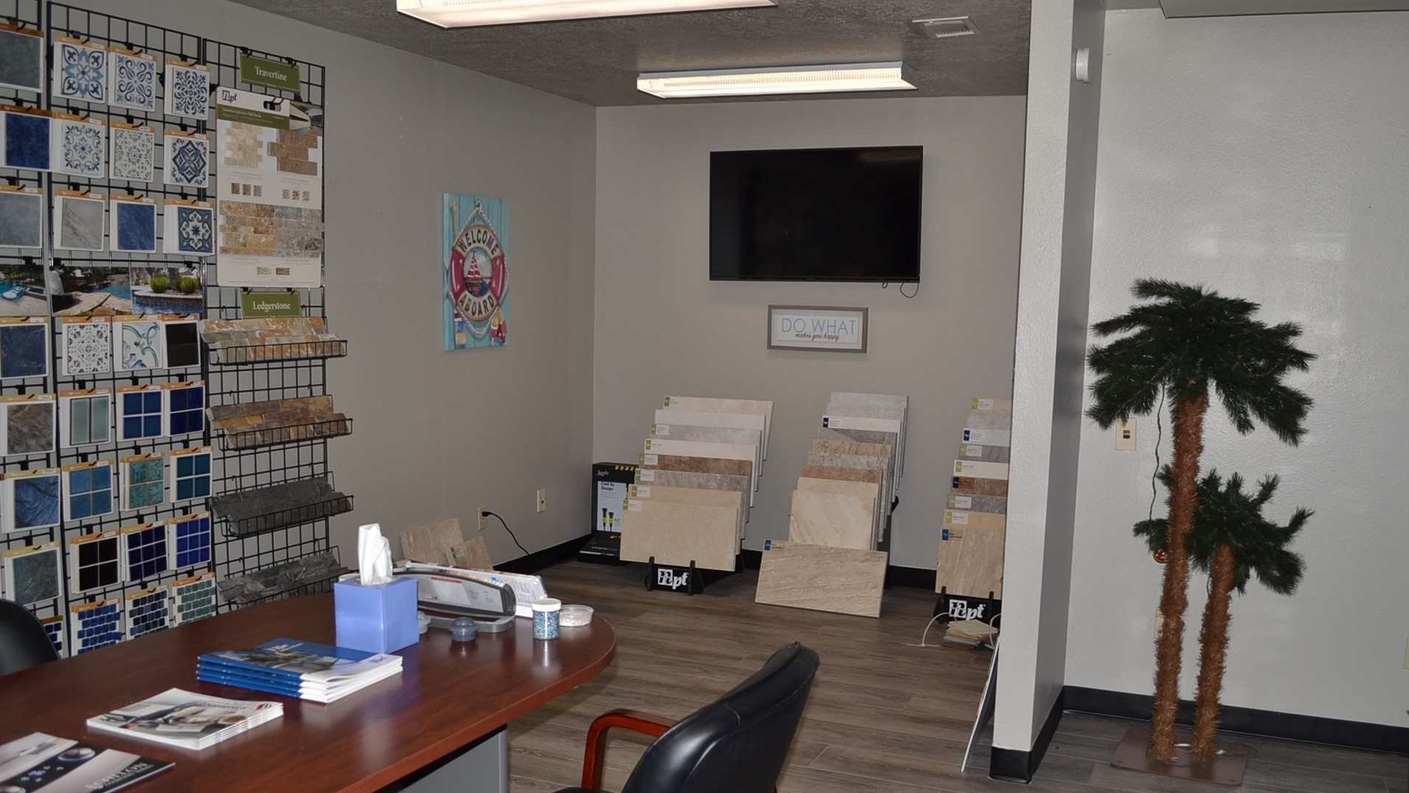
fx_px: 1196
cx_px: 775
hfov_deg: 60.9
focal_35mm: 32
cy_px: 458
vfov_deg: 36.6
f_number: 3.5
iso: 100
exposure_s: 1/200
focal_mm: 18
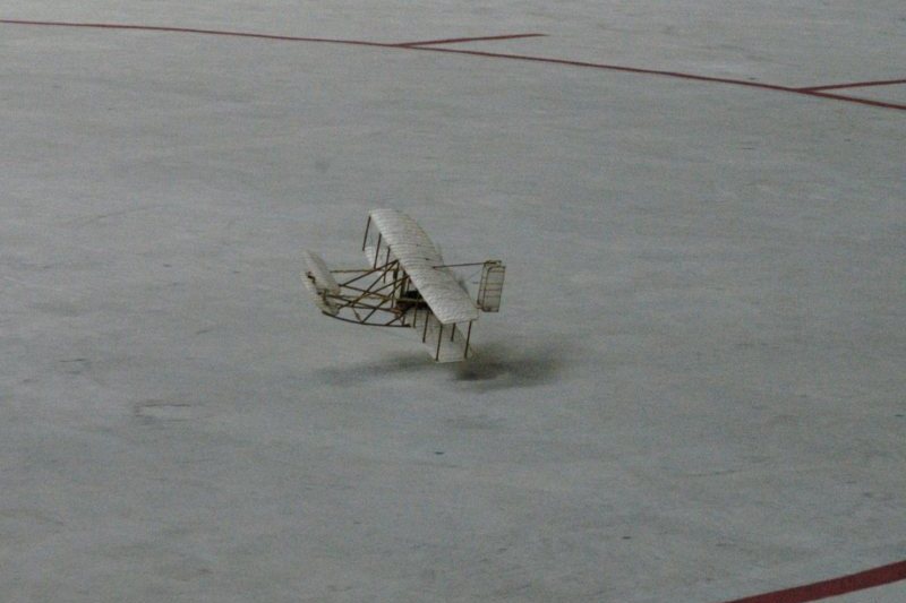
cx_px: 453
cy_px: 302
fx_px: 1887
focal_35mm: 75
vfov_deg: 18.2
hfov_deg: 27.0
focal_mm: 50
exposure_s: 1/200
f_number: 6.7
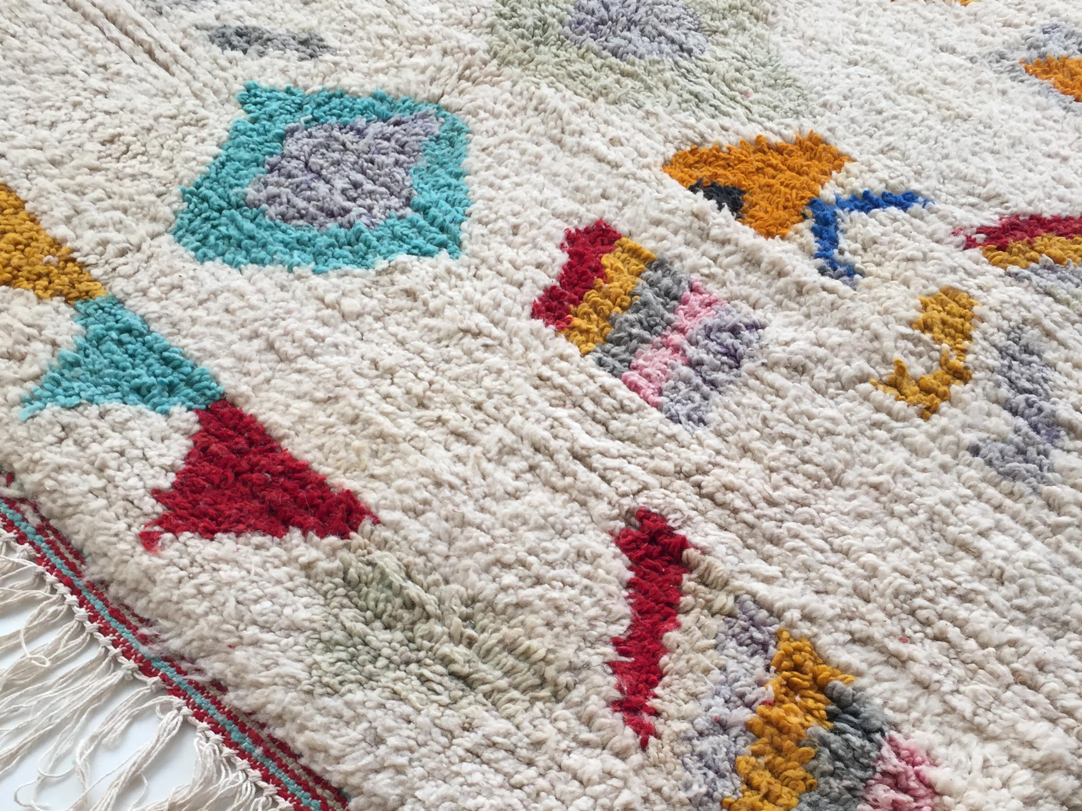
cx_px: 543
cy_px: 541
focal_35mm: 39
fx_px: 1219
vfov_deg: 36.4
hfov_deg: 47.9
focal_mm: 4.15
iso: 50
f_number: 2.2
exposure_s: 1/100
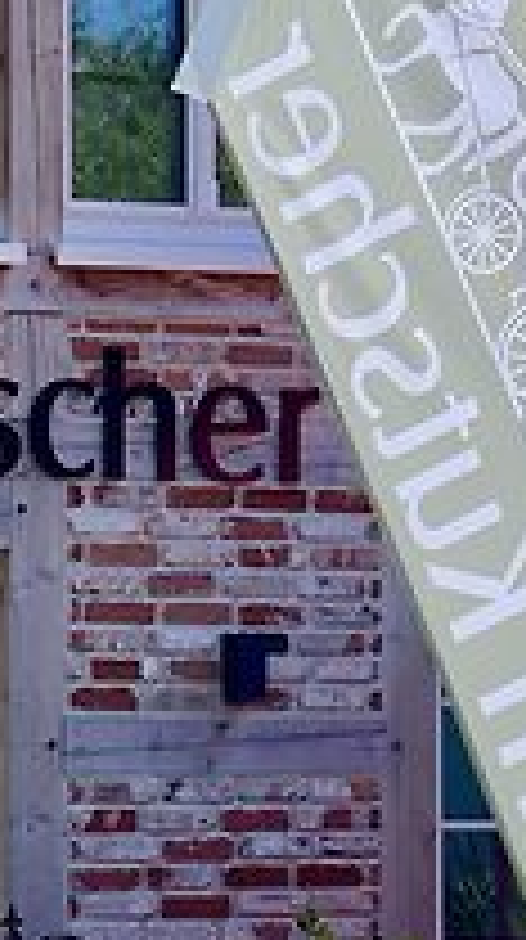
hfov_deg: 5.6
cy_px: 971
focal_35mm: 217
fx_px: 5400
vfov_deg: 9.9
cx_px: -81
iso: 16
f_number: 2.4
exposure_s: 1/505
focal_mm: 6
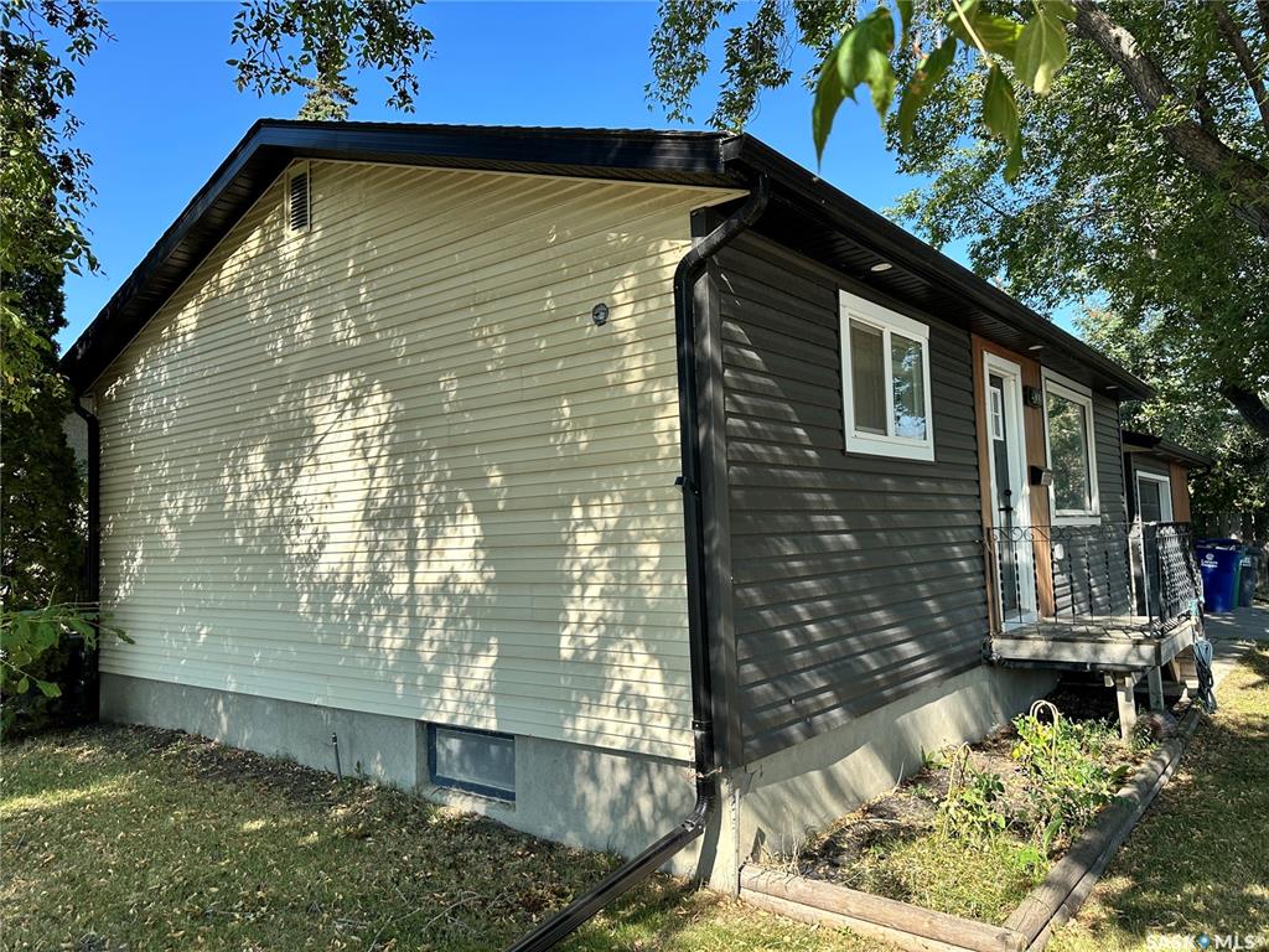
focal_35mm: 24
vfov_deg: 56.8
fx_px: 880
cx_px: 634
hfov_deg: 71.6
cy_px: 476
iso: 80
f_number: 1.78
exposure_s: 1/1433
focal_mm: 6.86
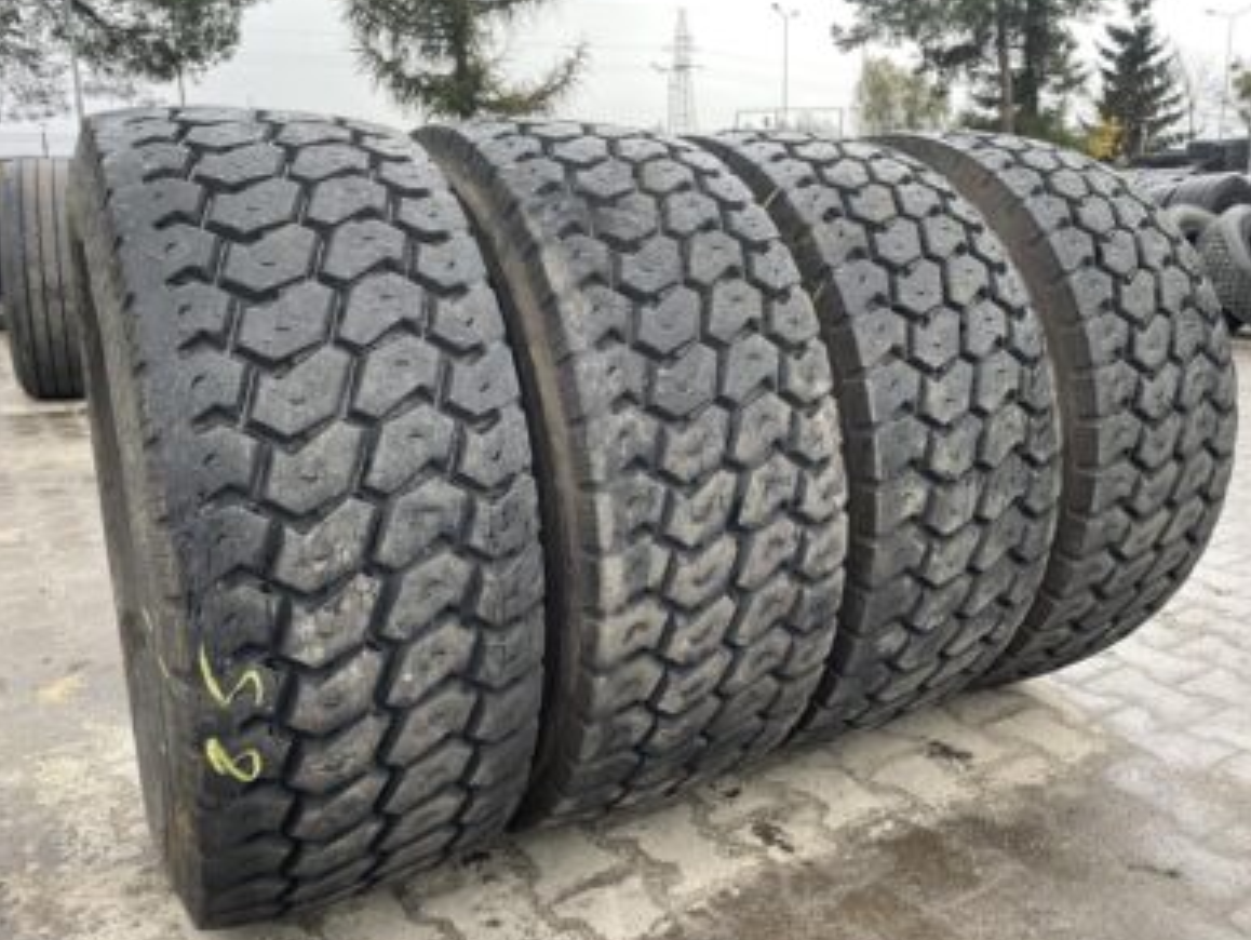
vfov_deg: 48.3
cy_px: 475
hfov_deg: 61.6
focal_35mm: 29
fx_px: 1049
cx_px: 658
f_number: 1.6
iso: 64
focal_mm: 4.2
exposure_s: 1/121
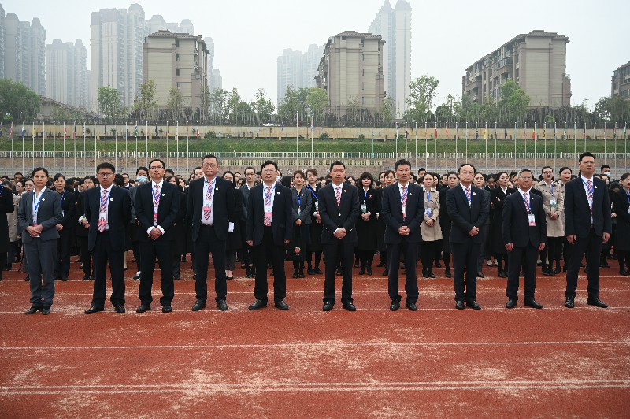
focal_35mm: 36
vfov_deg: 36.8
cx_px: 315
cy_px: 210
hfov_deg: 53.2
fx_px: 629
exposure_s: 1/80
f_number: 5.6
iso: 140
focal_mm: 36
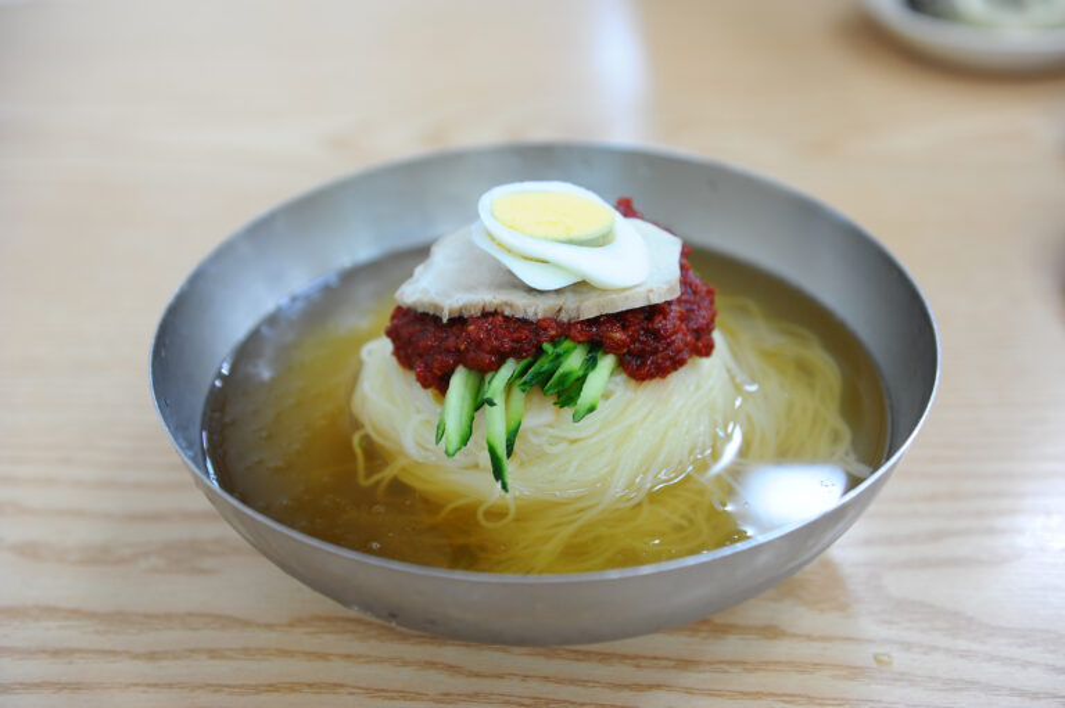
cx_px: 532
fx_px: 1419
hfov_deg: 41.1
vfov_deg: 28.0
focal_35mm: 48
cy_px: 354
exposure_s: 1/50
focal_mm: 48
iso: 400
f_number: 3.2
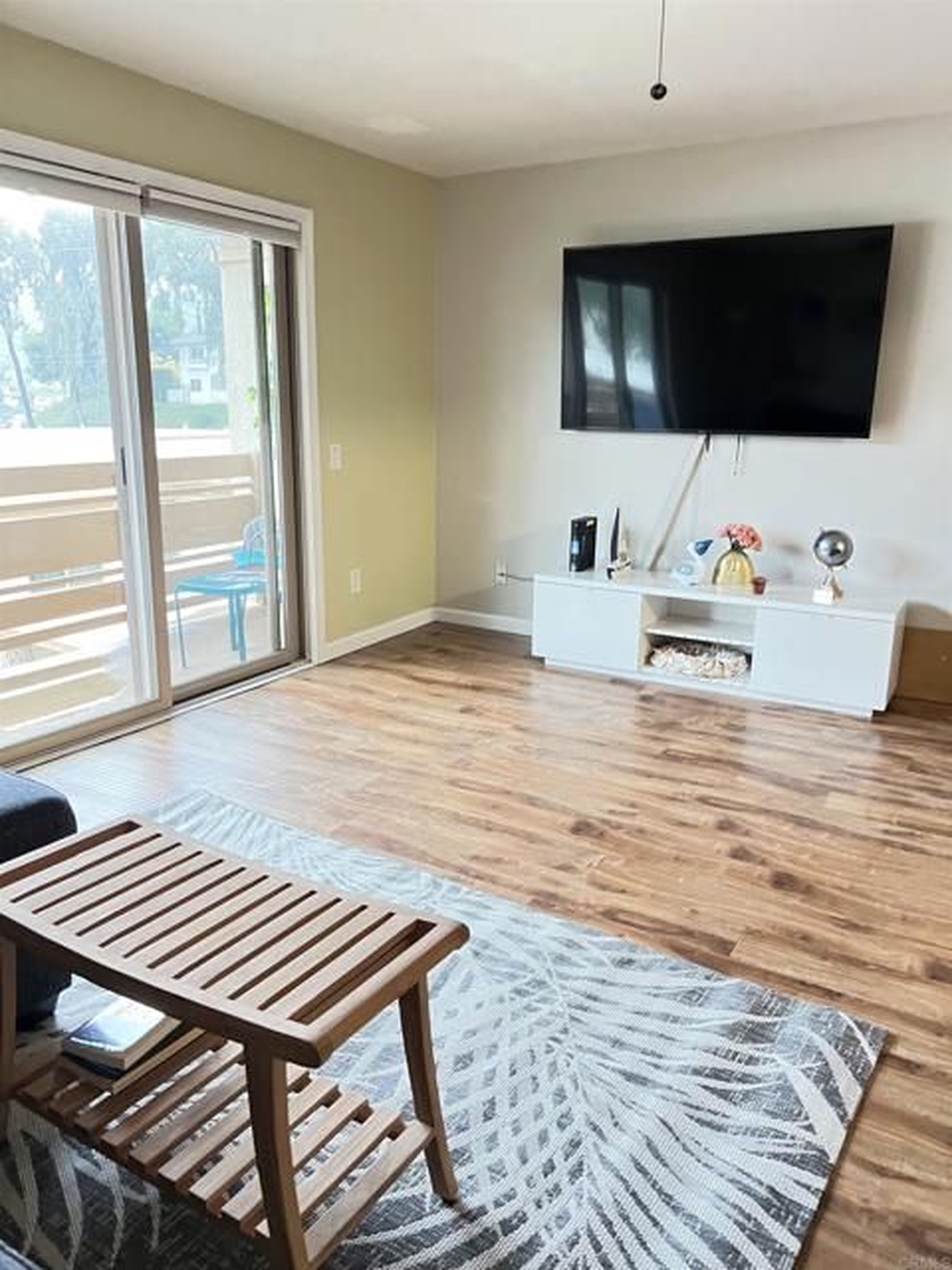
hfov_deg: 53.1
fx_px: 953
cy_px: 635
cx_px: 476
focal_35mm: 26
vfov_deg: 67.3
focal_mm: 5.7
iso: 800
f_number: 1.5
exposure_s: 1/30
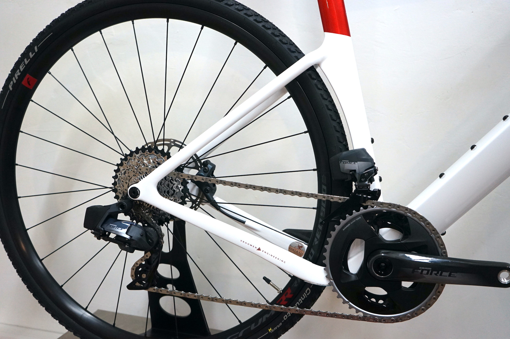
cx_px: 255
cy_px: 170
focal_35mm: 38
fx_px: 538
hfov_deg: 50.7
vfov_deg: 35.0
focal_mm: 38
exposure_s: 1/160
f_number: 4
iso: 1600
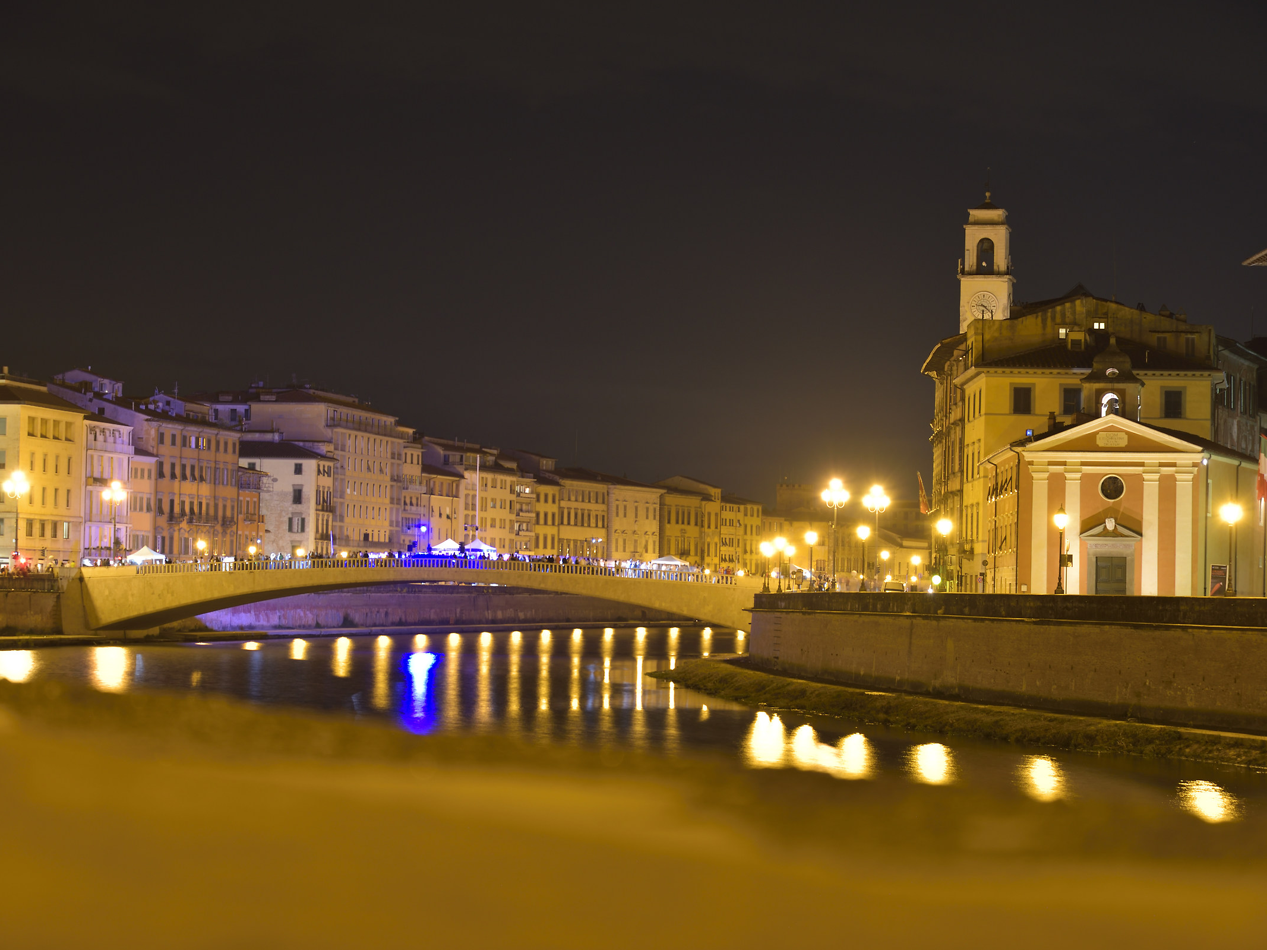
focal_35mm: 92
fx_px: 3368
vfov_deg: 16.1
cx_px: 621
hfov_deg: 21.3
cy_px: 475
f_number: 6.3
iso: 100
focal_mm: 85
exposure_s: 6
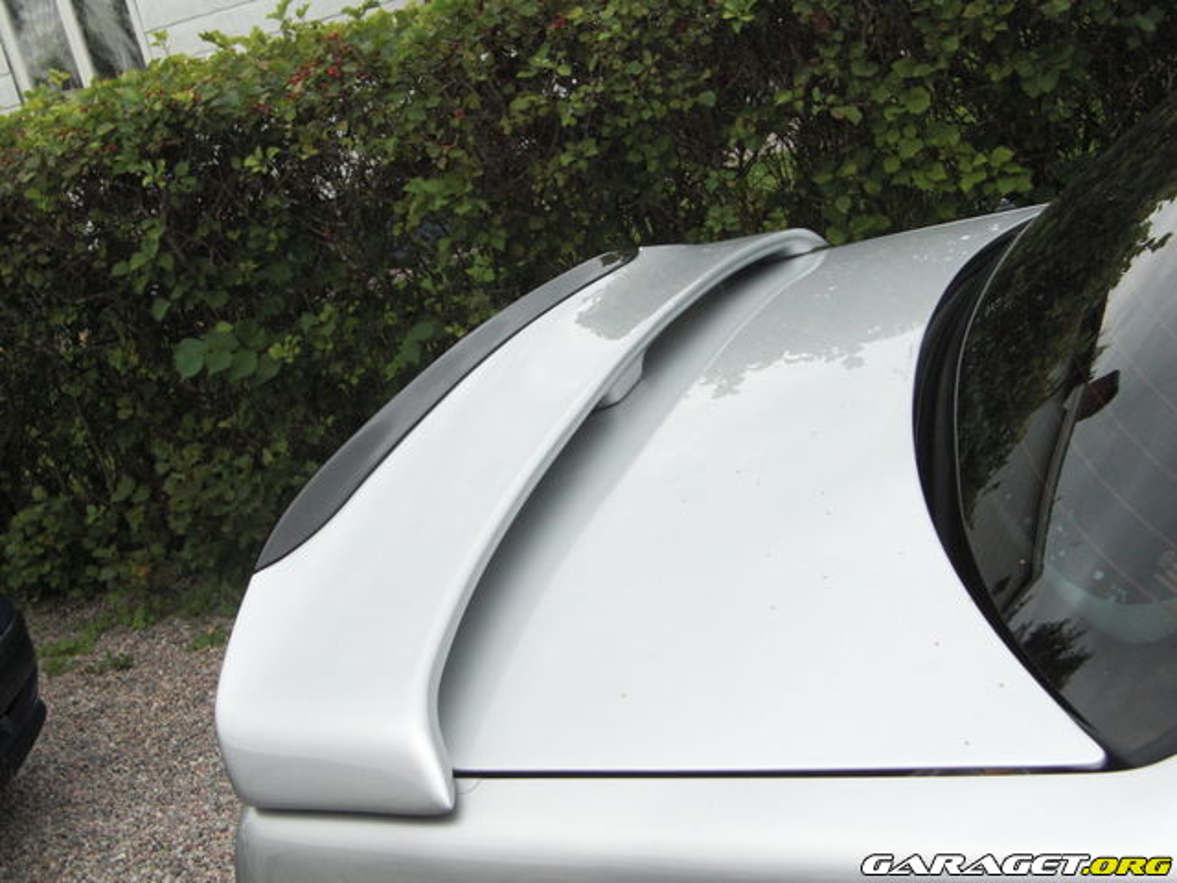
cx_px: 588
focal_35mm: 39
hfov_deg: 47.9
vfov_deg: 36.8
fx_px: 1326
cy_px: 442
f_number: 3
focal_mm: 6.9
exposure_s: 1/100
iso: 200
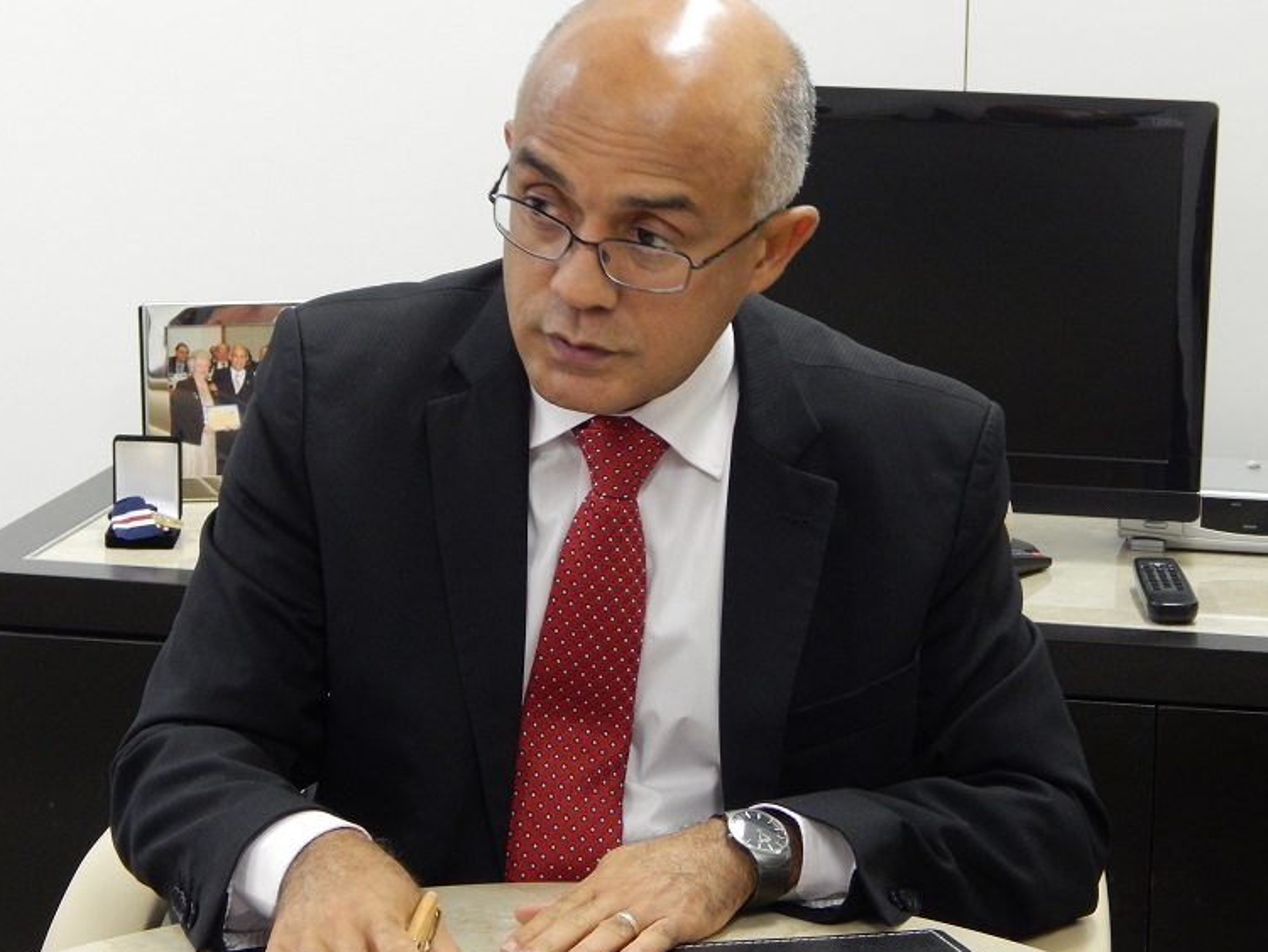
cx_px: 604
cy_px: 517
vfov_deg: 11.8
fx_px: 4617
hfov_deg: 15.6
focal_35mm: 126
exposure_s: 1/15
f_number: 4.5
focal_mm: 18.7
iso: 400
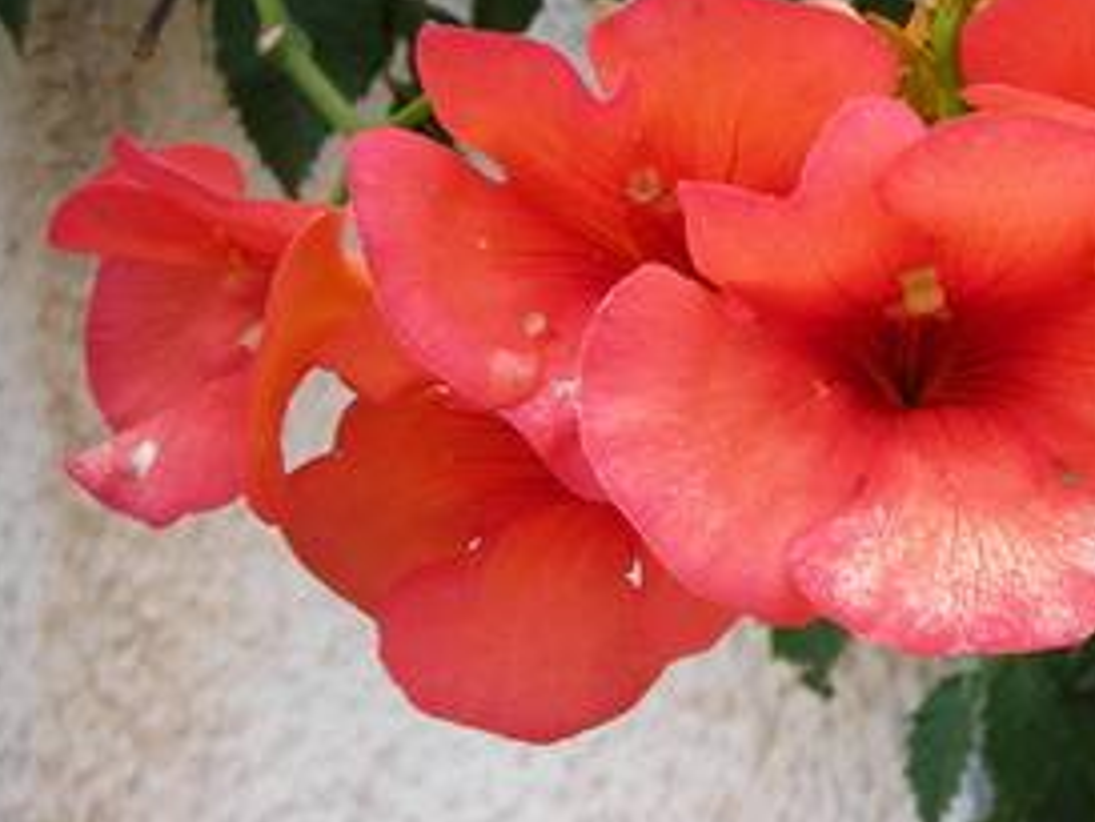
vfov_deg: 22.7
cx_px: 894
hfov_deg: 29.5
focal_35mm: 64
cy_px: 202
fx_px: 2025
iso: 50
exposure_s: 1/150
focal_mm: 6.3
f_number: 3.2
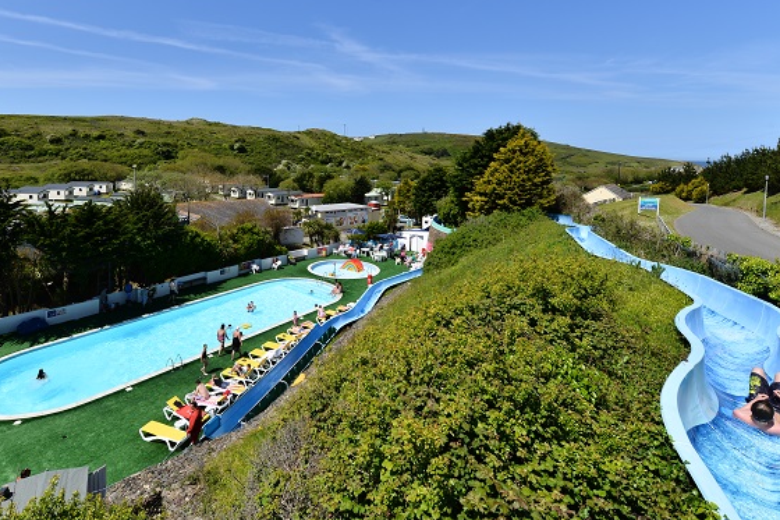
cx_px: 393
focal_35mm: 16
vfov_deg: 73.5
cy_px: 234
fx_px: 347
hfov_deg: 96.8
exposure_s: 1/250
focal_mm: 14
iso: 100
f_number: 10
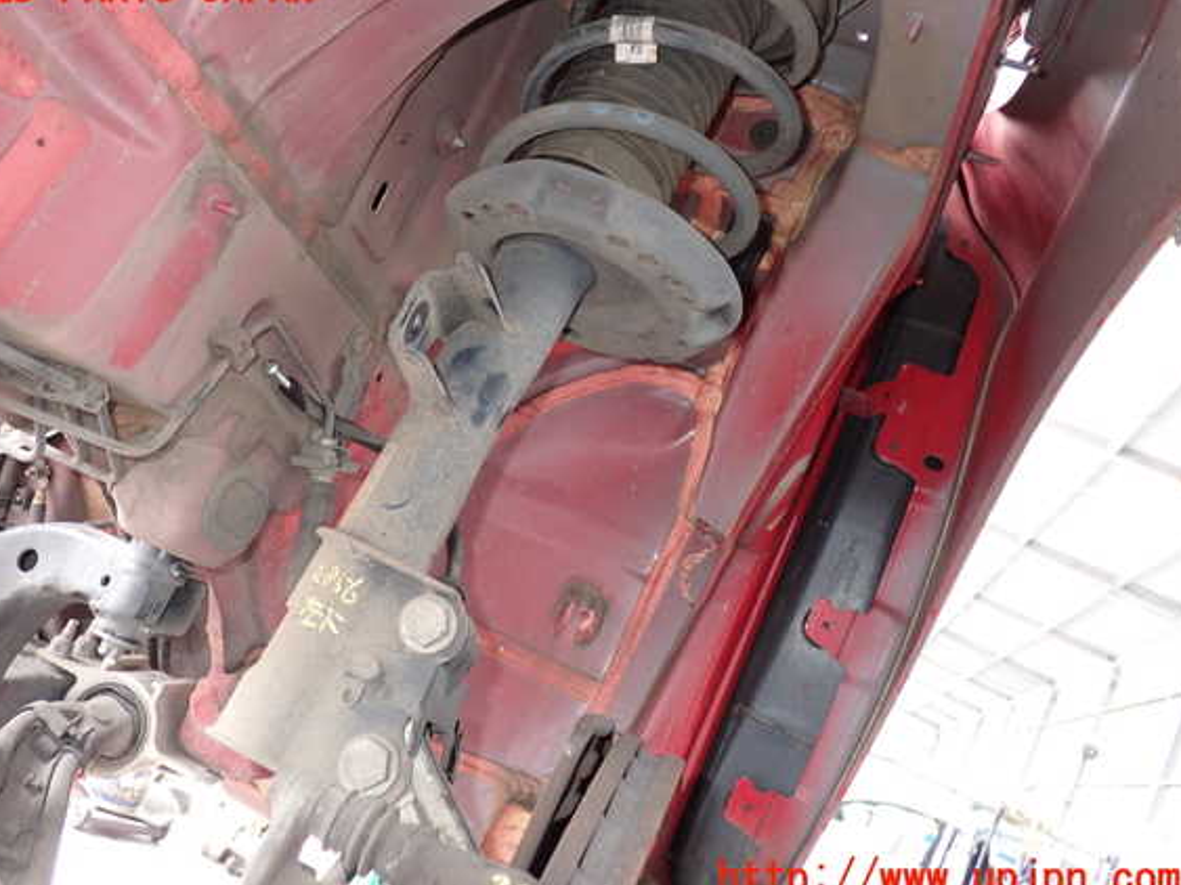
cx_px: 562
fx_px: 1092
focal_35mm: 32
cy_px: 434
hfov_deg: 56.8
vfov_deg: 44.1
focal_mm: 5.4
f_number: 2.3
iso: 200
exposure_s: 1/50
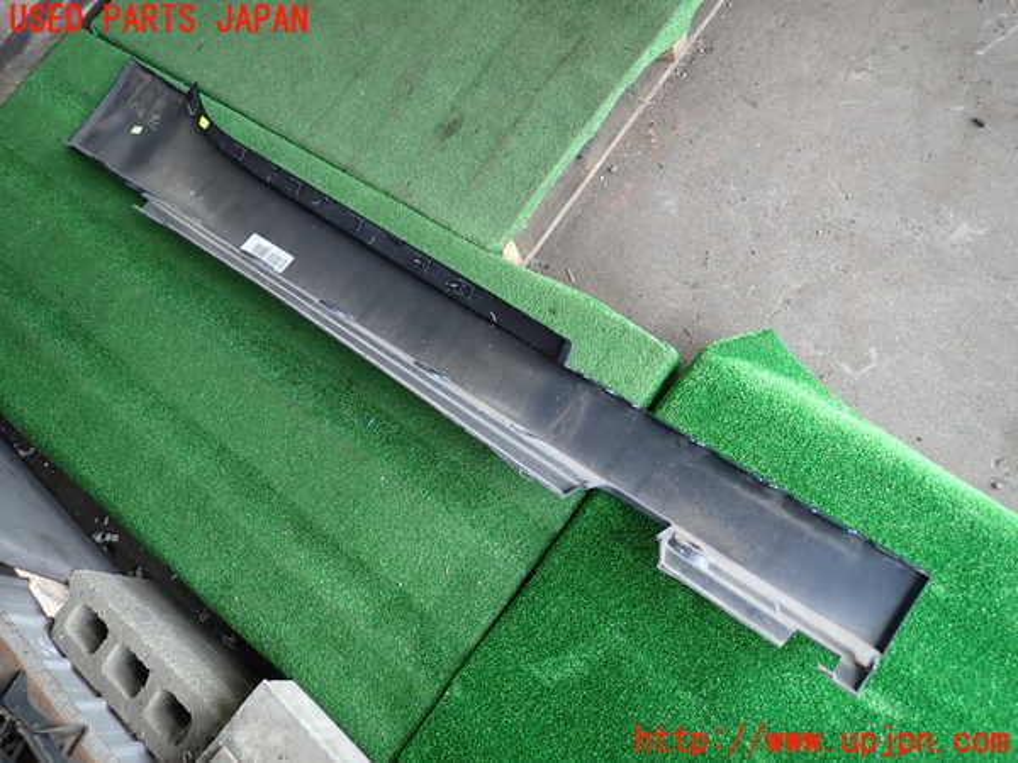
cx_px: 509
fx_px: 735
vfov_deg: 54.9
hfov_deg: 69.4
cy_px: 382
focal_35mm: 25
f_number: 2
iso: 100
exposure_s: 1/60
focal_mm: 4.5
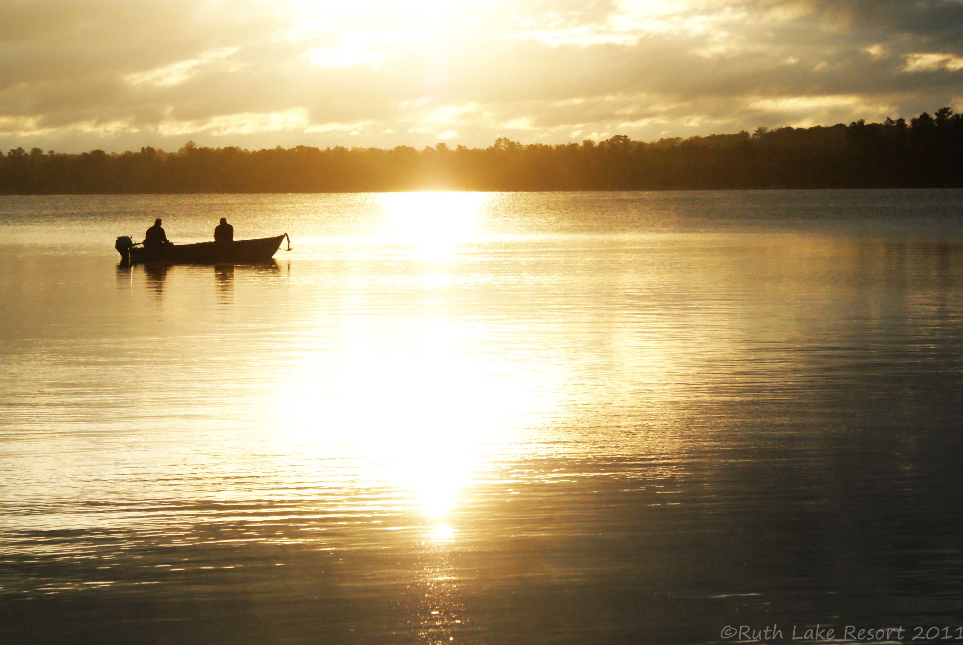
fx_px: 2893
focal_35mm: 108
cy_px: 325
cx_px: 485
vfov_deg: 12.7
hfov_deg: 18.9
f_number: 9
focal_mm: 70
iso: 1600
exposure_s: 1/4000
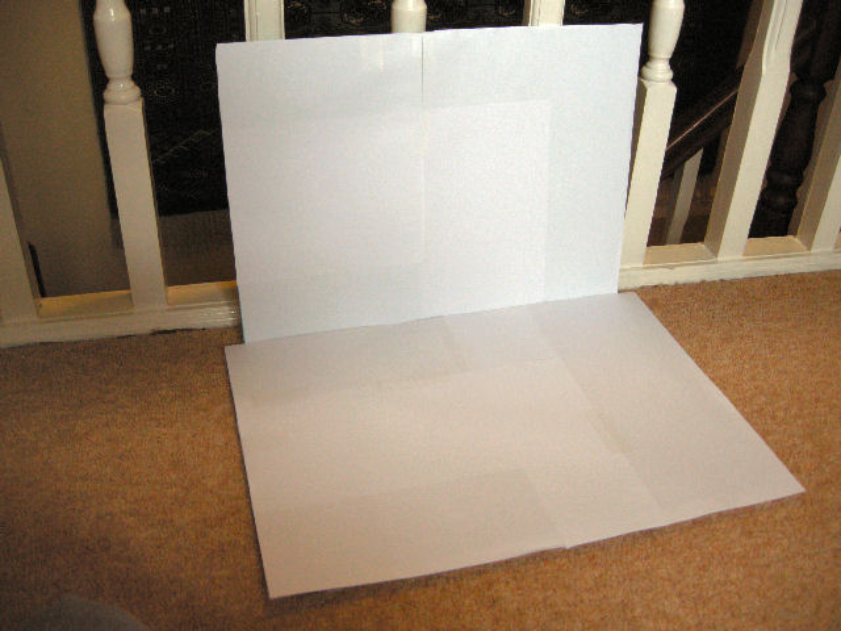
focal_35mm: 35
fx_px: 850
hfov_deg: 52.6
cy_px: 316
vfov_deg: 40.7
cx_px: 420
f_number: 2.7
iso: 288
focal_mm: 7.5
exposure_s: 1/61
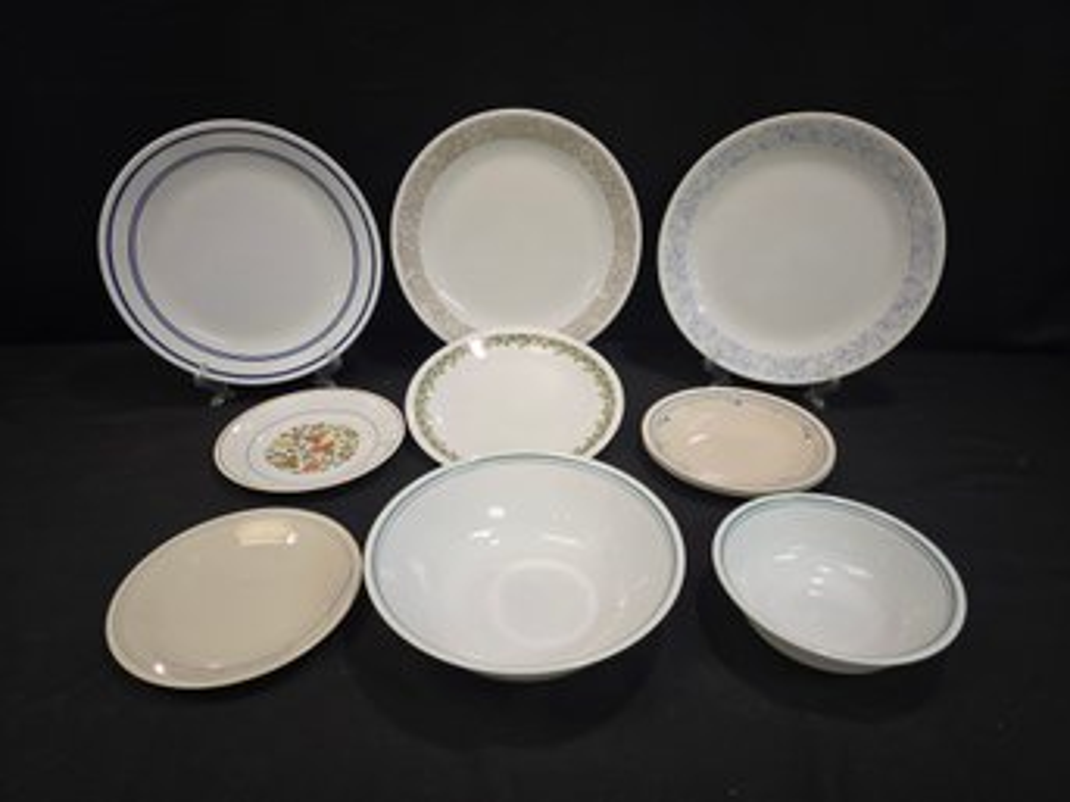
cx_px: 535
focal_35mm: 23
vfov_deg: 58.8
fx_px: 711
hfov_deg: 73.9
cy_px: 401
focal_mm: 6.3
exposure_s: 1/120
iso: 250
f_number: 1.7
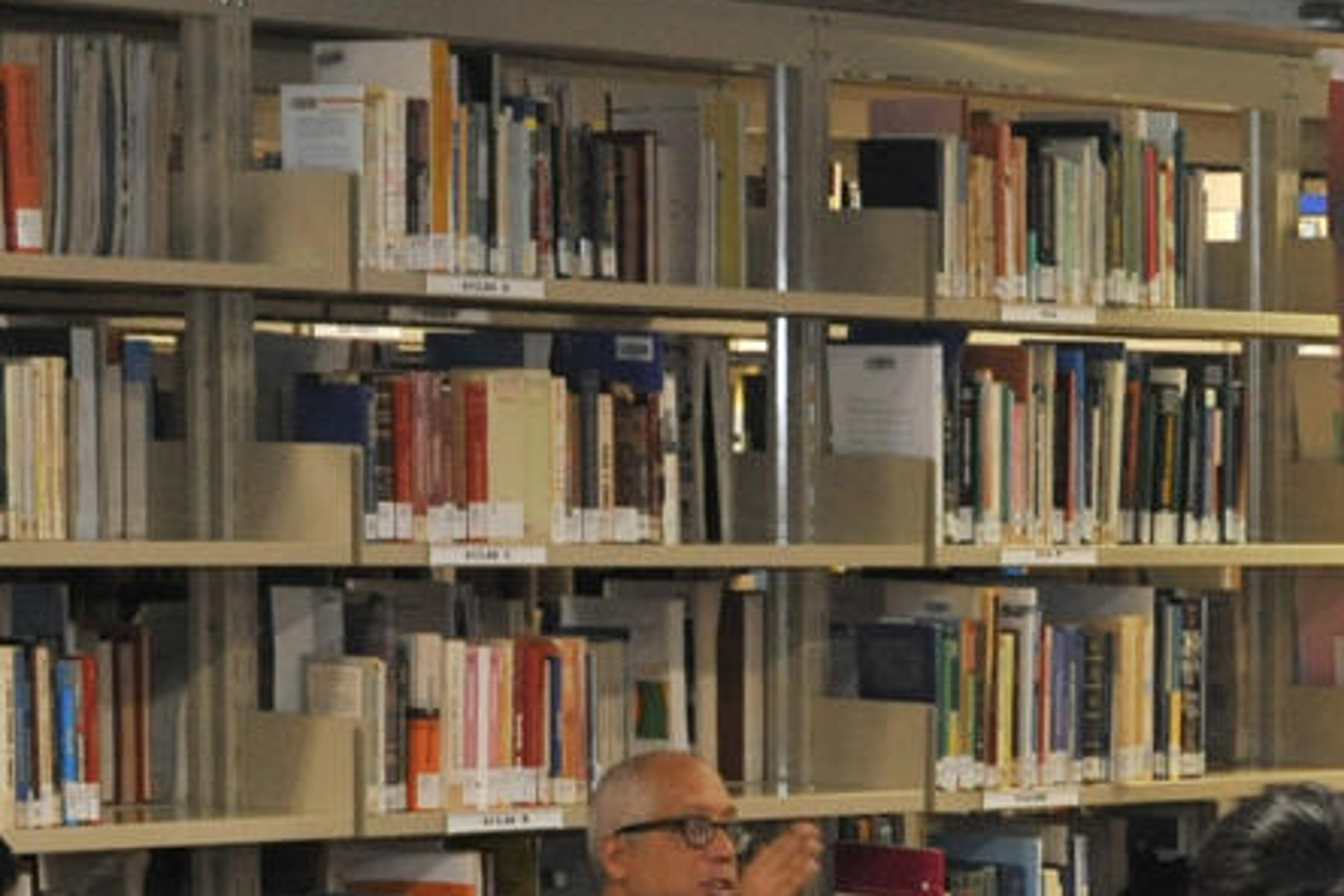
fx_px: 6048
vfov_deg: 8.4
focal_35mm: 162
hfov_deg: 11.9
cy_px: 949
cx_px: 2207
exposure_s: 1/100
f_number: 8
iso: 2500
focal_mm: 40
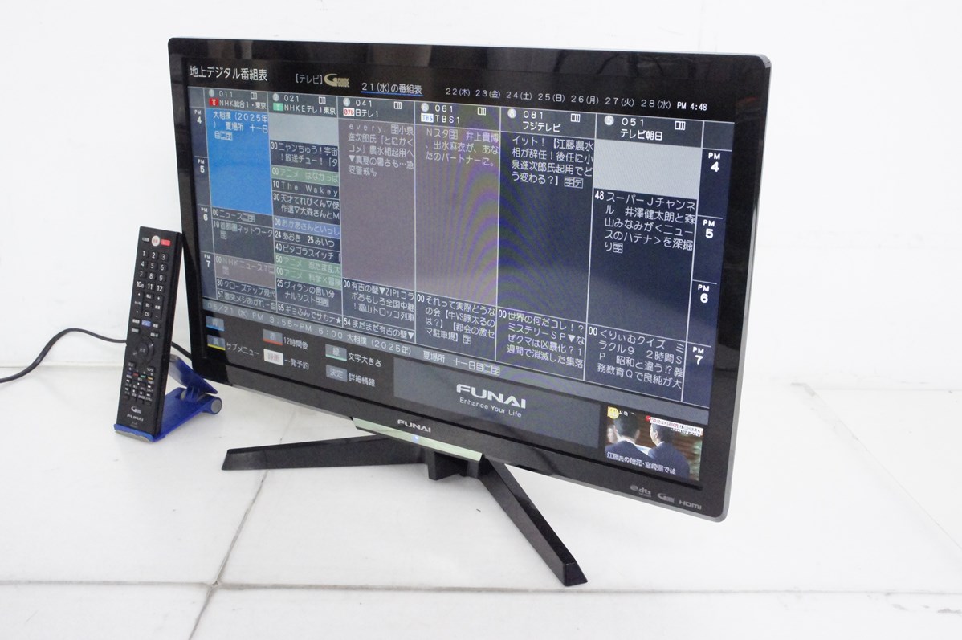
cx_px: 481
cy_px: 320
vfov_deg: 38.3
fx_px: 921
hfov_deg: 55.1
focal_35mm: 34
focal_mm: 23
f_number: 10
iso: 6400
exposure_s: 1/40
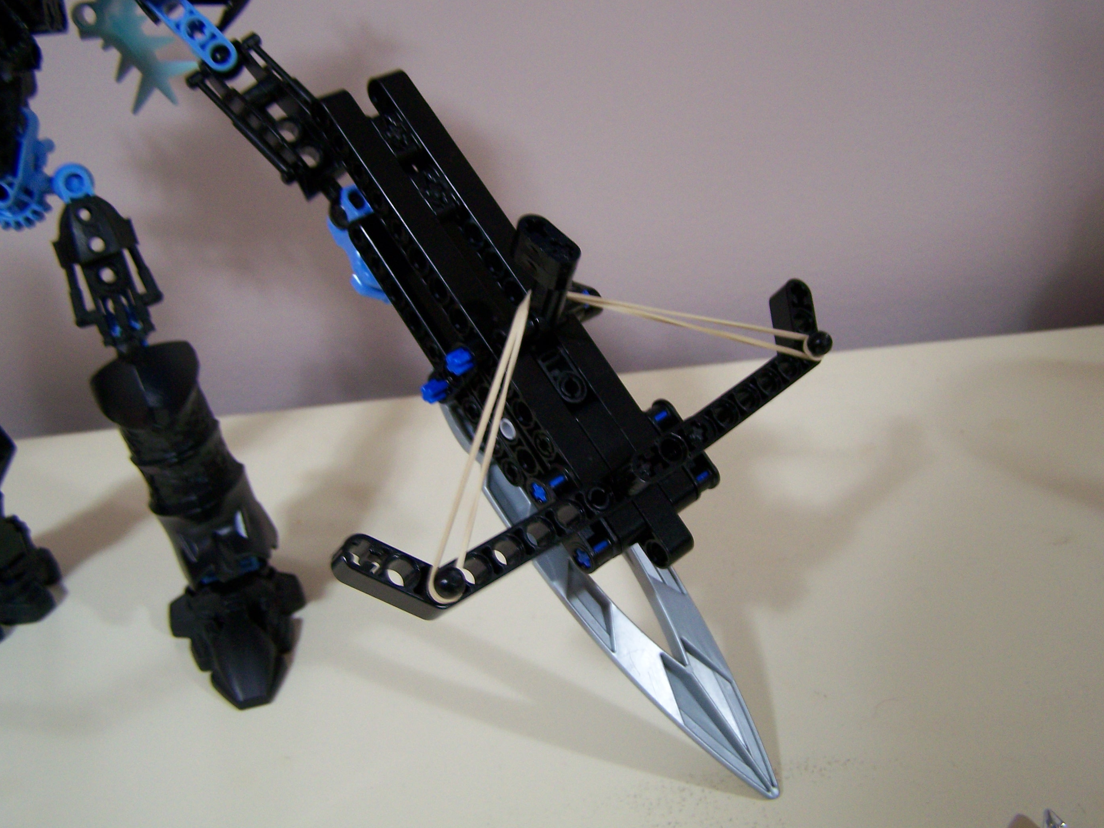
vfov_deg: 36.8
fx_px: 1244
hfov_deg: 47.9
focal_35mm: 39
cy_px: 412
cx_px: 562
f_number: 2.8
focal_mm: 6.3
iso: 160
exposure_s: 1/8
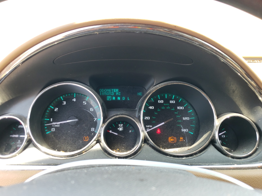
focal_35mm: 28
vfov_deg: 49.7
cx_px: 124
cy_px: 94
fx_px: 212
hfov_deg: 63.4
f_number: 1.5
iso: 50
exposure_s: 1/103
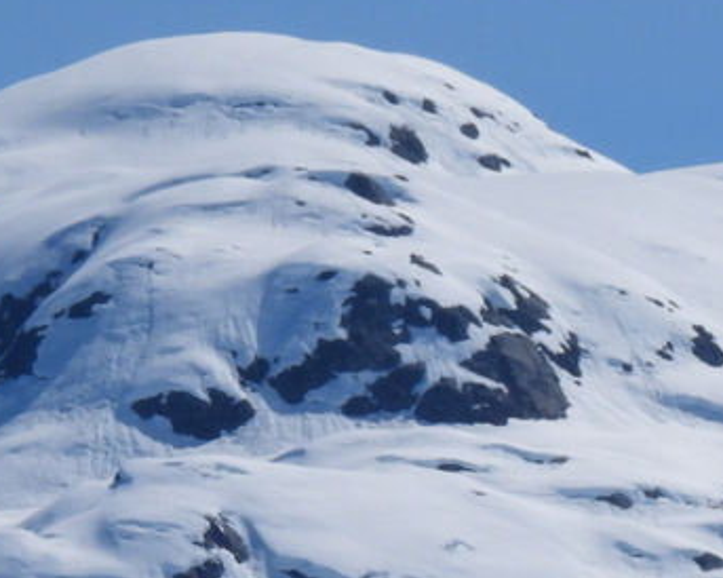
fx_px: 23396
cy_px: 730
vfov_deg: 1.4
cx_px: 645
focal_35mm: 1094
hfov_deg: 1.8
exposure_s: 1/2000
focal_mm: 53.5
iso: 100
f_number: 6.3
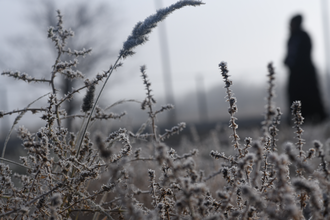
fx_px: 962
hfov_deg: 19.5
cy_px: 110
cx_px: 165
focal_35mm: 105
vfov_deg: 13.0
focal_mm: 105
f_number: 13
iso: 400
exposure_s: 1/640
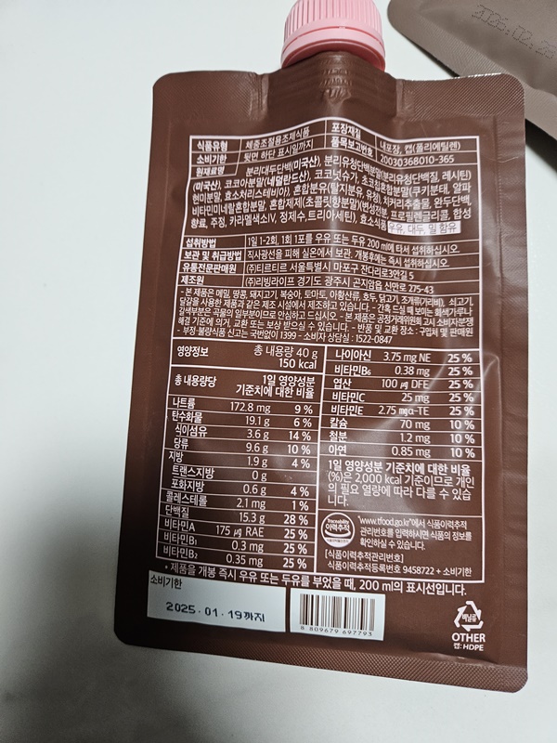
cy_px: 372
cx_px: 278
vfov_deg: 73.9
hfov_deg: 58.9
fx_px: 493
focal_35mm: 23
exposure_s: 1/170
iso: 500
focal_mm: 5.4
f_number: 1.8
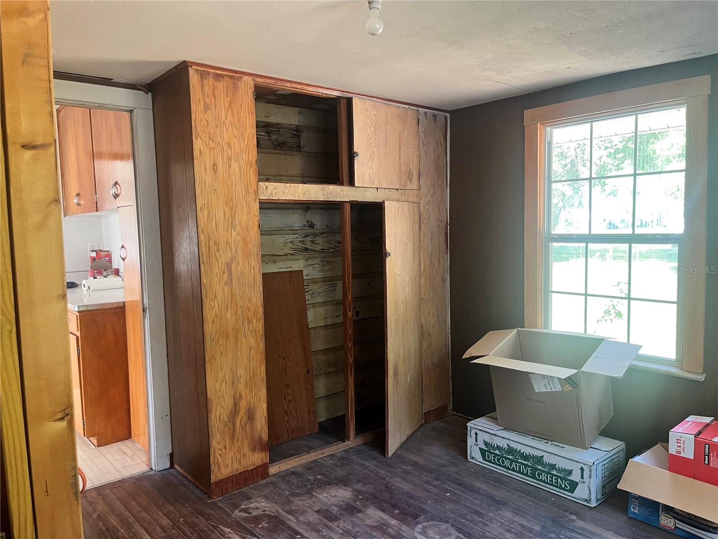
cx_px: 359
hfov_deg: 67.3
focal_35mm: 26
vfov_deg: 53.1
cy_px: 270
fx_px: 539
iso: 125
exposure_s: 1/72
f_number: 1.6
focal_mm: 5.1
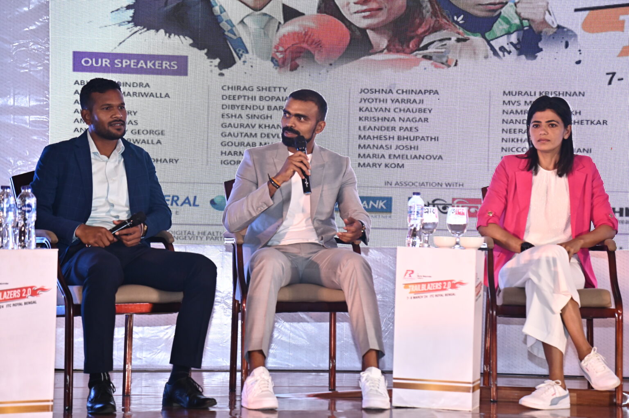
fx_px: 2095
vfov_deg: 11.4
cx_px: 314
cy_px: 209
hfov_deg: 17.1
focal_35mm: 120
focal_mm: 120
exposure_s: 1/200
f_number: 4
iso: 2000
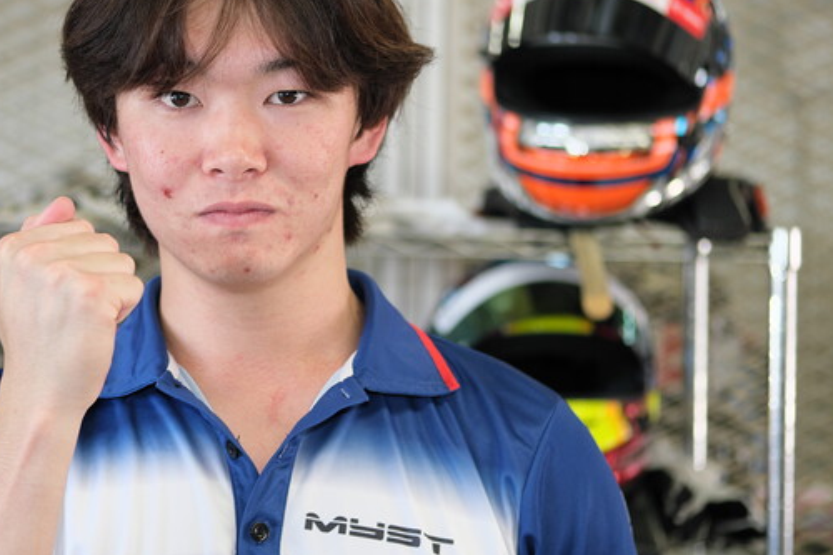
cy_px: 243
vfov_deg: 12.7
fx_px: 2498
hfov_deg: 18.9
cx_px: 283
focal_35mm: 108
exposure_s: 1/180
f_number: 2
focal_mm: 50
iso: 320
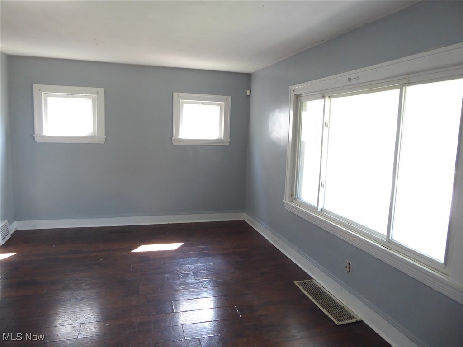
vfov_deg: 54.9
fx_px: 334
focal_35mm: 25
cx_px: 232
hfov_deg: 69.4
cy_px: 174
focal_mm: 4.3
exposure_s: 1/60
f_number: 3.3
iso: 320
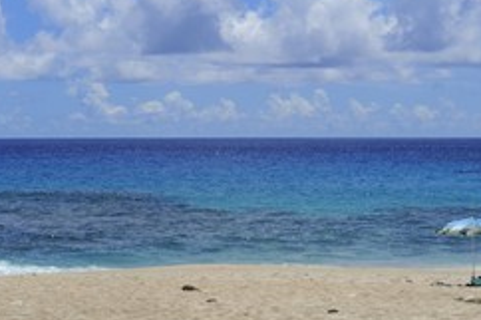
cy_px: 58
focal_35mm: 108
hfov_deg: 18.9
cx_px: 202
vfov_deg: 12.6
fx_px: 1442
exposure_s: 1/160
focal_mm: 62
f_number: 18
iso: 200
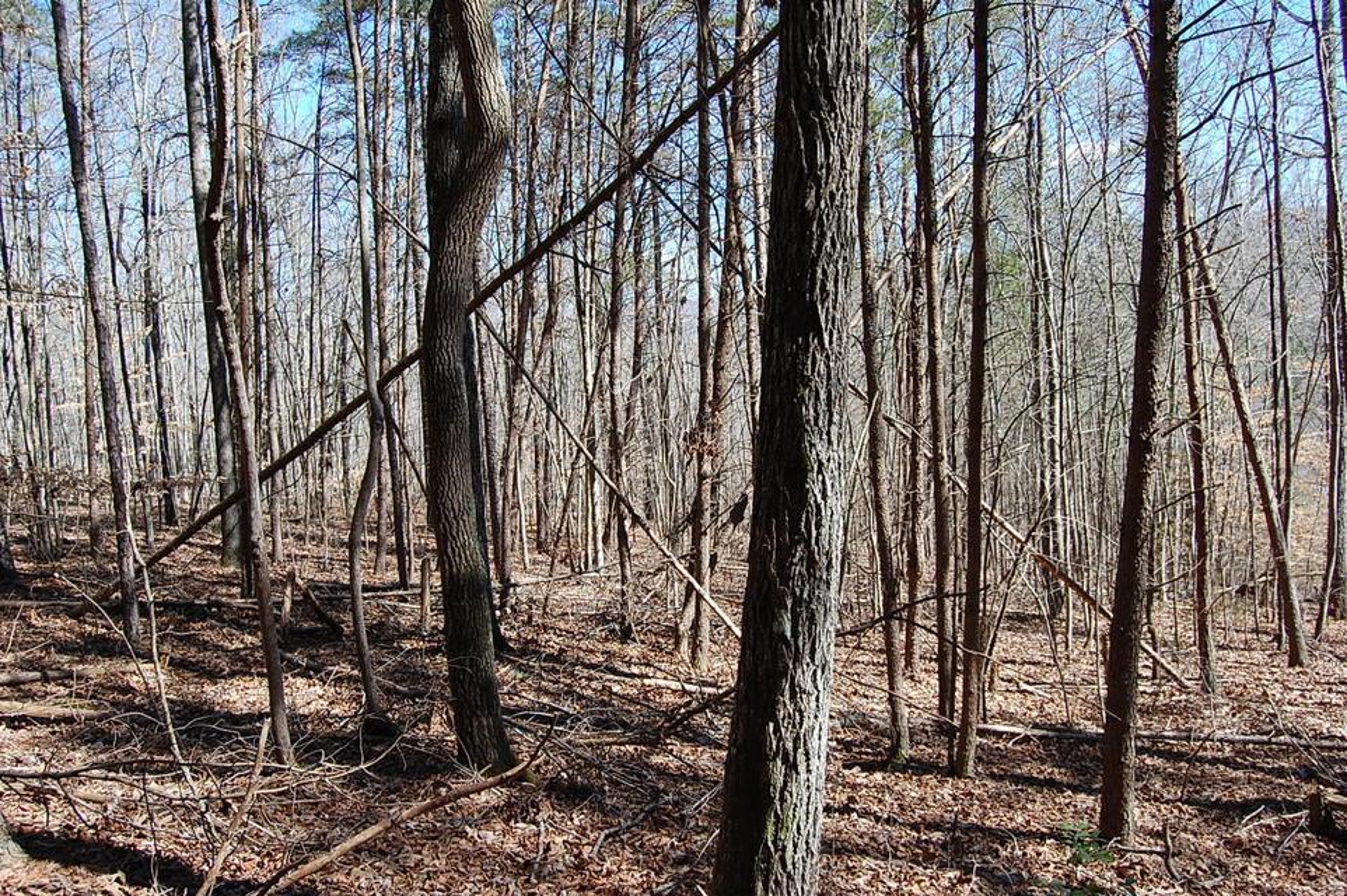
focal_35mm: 28
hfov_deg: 64.6
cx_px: 674
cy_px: 448
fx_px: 1066
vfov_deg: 45.6
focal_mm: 19
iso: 200
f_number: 6.3
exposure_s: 1/160
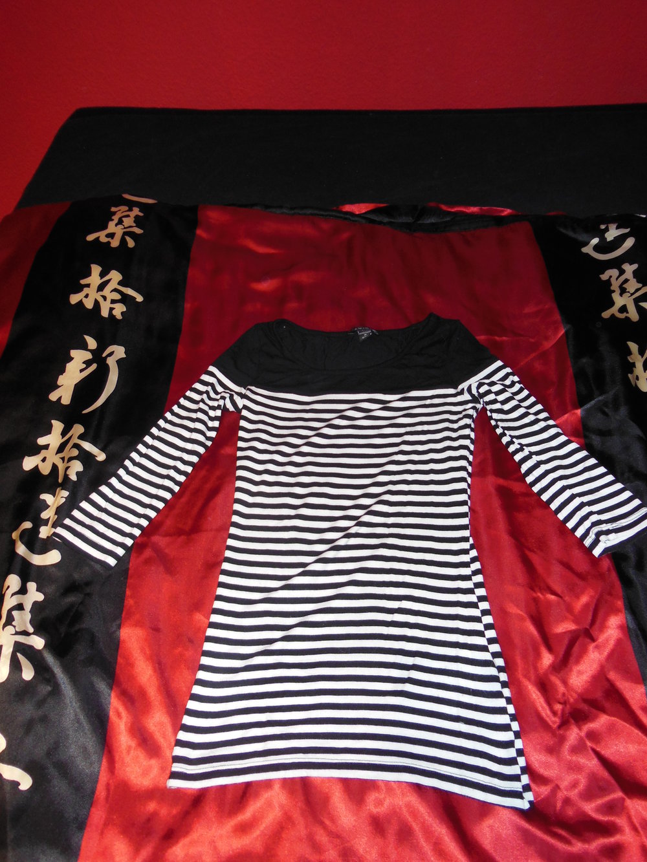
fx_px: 623
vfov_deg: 69.4
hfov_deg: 54.9
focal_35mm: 25
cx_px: 324
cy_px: 431
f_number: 3.5
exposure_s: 1/25
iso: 200
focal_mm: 4.5
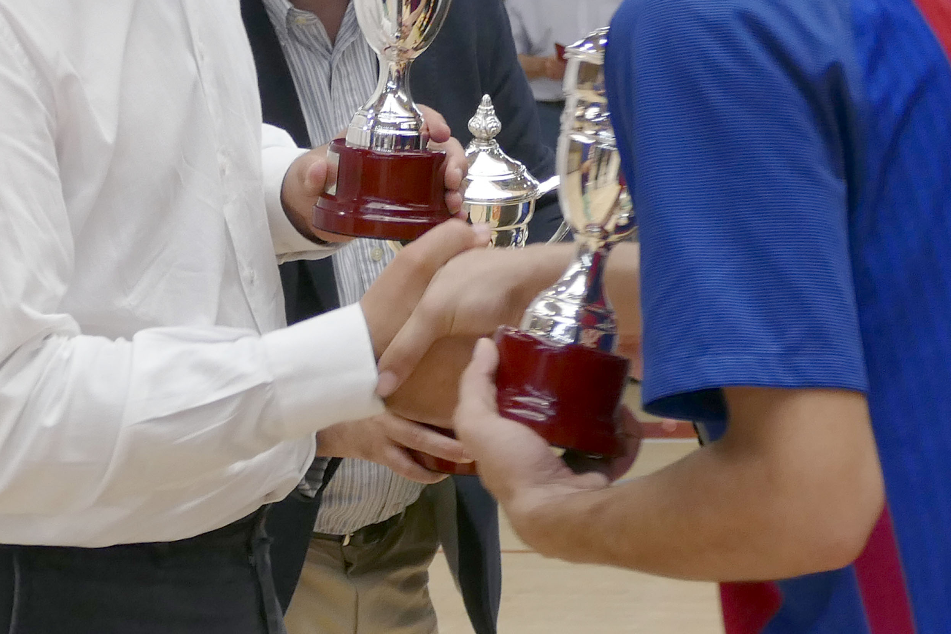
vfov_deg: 10.6
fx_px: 3381
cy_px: -2
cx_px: 426
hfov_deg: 16.0
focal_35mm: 128
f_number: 3.5
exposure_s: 1/160
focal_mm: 21.01
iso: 400
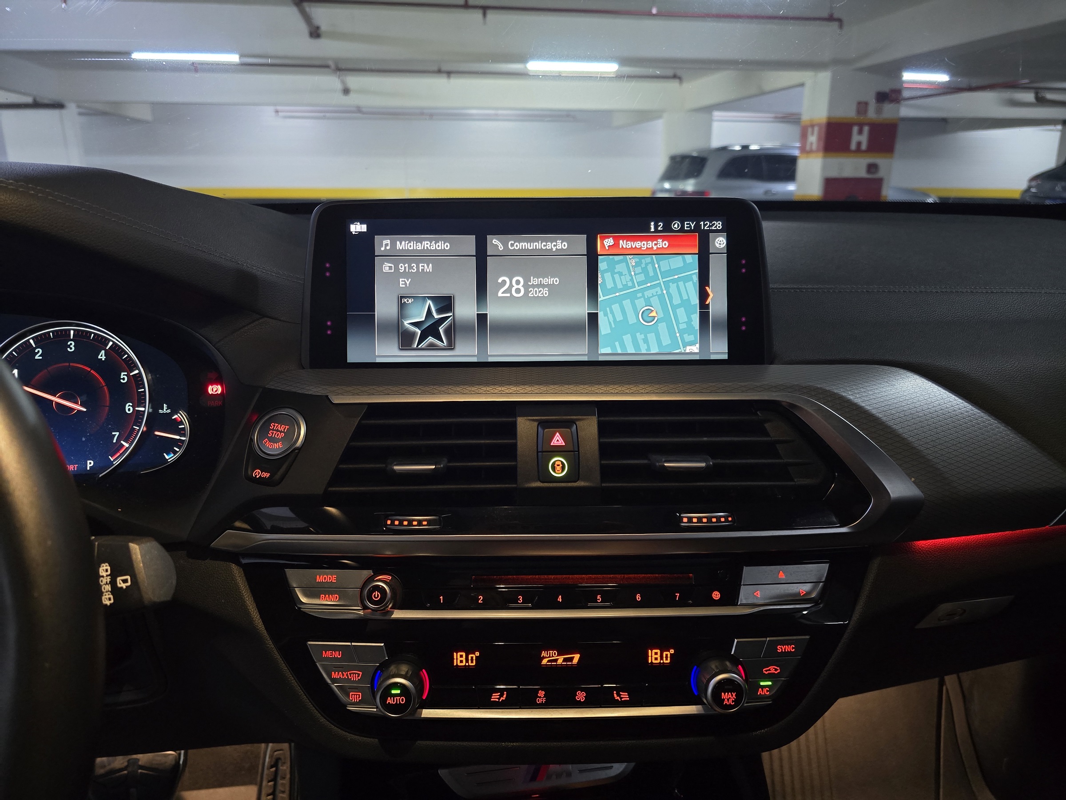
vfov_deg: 58.9
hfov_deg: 73.9
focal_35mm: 23
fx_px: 708
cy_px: 400
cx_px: 533
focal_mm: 6.3
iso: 1250
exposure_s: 1/24
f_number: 1.7
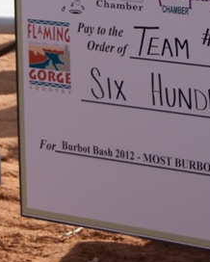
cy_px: -34
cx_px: 277
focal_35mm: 212
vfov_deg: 9.0
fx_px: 1645
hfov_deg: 7.2
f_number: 4.5
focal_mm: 40
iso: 200
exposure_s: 1/1000
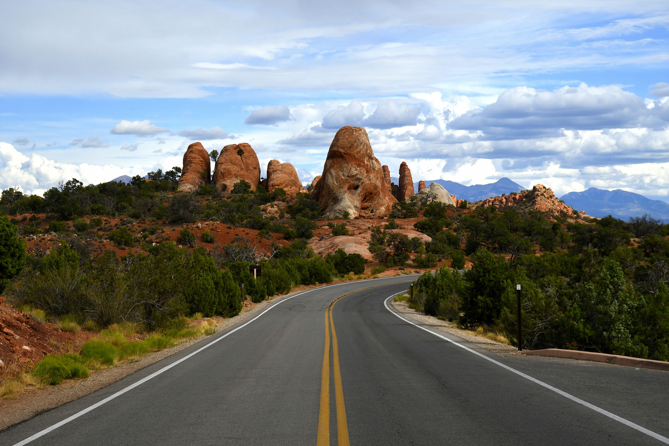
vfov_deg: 16.6
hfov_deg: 24.6
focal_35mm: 82
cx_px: 334
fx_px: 1533
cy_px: 223
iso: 160
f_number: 9
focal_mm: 55
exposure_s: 1/400
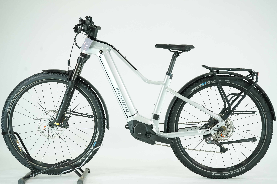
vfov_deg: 25.5
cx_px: 138
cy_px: 92
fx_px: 408
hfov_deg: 37.5
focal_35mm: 53
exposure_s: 1/200
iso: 2500
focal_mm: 53
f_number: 6.3
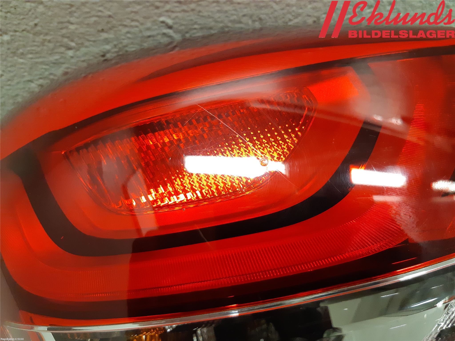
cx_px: 228
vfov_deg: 53.1
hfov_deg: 67.3
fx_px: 342
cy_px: 170
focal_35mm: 26
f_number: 1.7
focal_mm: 3.93
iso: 250
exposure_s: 1/50
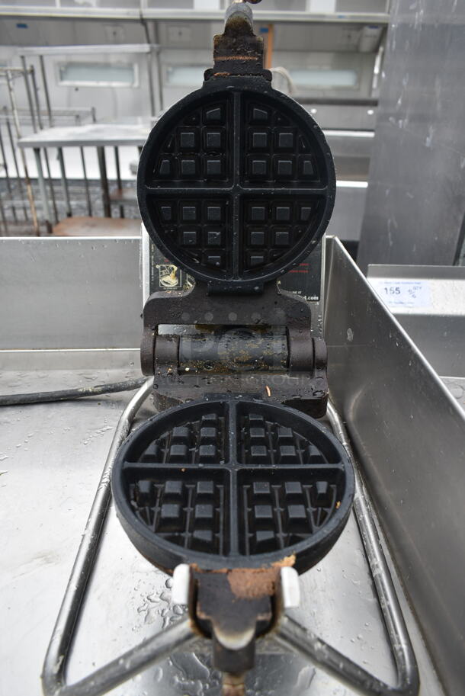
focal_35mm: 27
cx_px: 232
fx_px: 522
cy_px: 348
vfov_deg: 67.3
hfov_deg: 48.0
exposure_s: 1/80
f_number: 4.5
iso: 100
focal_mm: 18
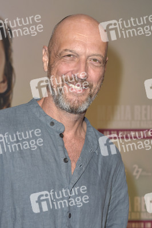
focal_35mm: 62
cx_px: 76
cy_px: 114
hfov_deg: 21.9
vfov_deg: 32.4
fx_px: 393
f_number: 5.6
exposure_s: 1/200
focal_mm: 62
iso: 800
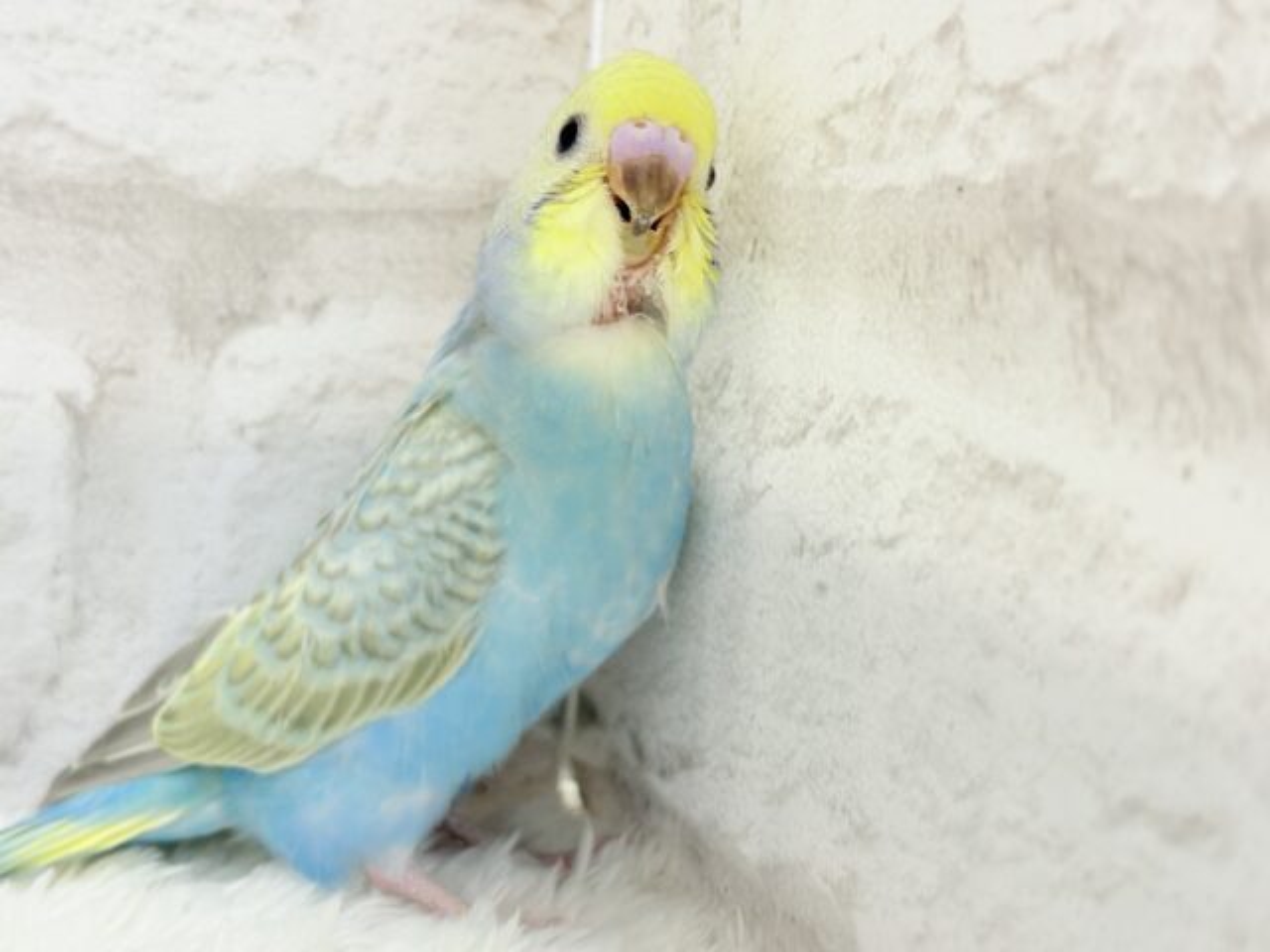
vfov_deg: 28.0
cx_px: 635
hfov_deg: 36.8
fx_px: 1908
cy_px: 476
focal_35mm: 52
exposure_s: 1/50
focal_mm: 5.96
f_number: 1.6
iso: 64
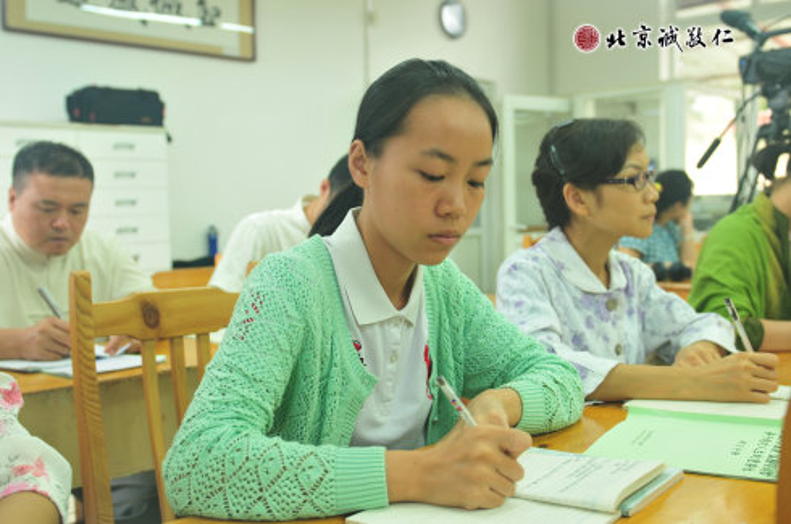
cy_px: 262
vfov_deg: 34.1
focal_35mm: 39
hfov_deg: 49.6
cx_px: 396
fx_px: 856
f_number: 3.2
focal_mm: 26
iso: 200
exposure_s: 1/40
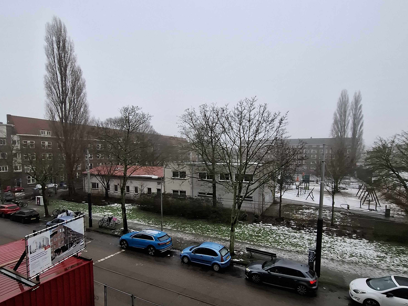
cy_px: 169
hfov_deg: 87.8
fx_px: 212
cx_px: 204
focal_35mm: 18
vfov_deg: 71.4
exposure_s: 1/125
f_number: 2.2
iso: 40
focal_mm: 1.74
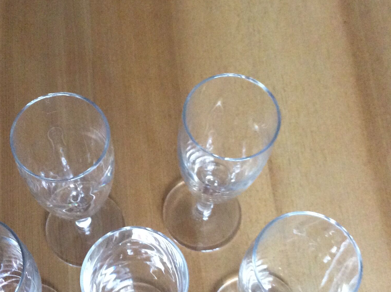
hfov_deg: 34.8
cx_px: 143
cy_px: 200
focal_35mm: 55
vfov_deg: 26.3
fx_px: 620
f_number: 2.4
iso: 250
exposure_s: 1/20
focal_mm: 3.3
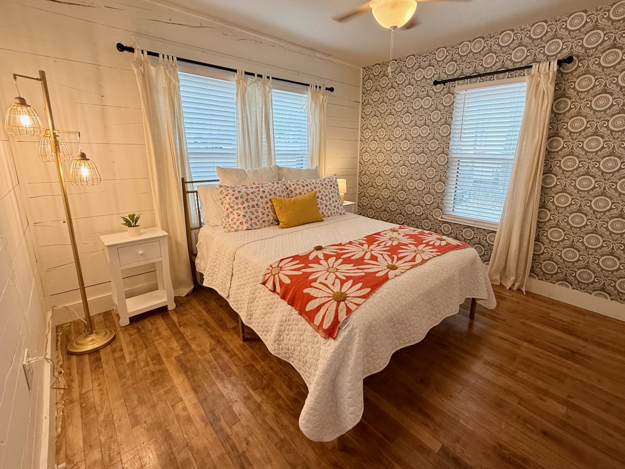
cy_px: 234
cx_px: 312
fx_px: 253
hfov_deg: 102.1
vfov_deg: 85.7
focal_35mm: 14
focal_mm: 2.22
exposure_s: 1/120
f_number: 2.2
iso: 125
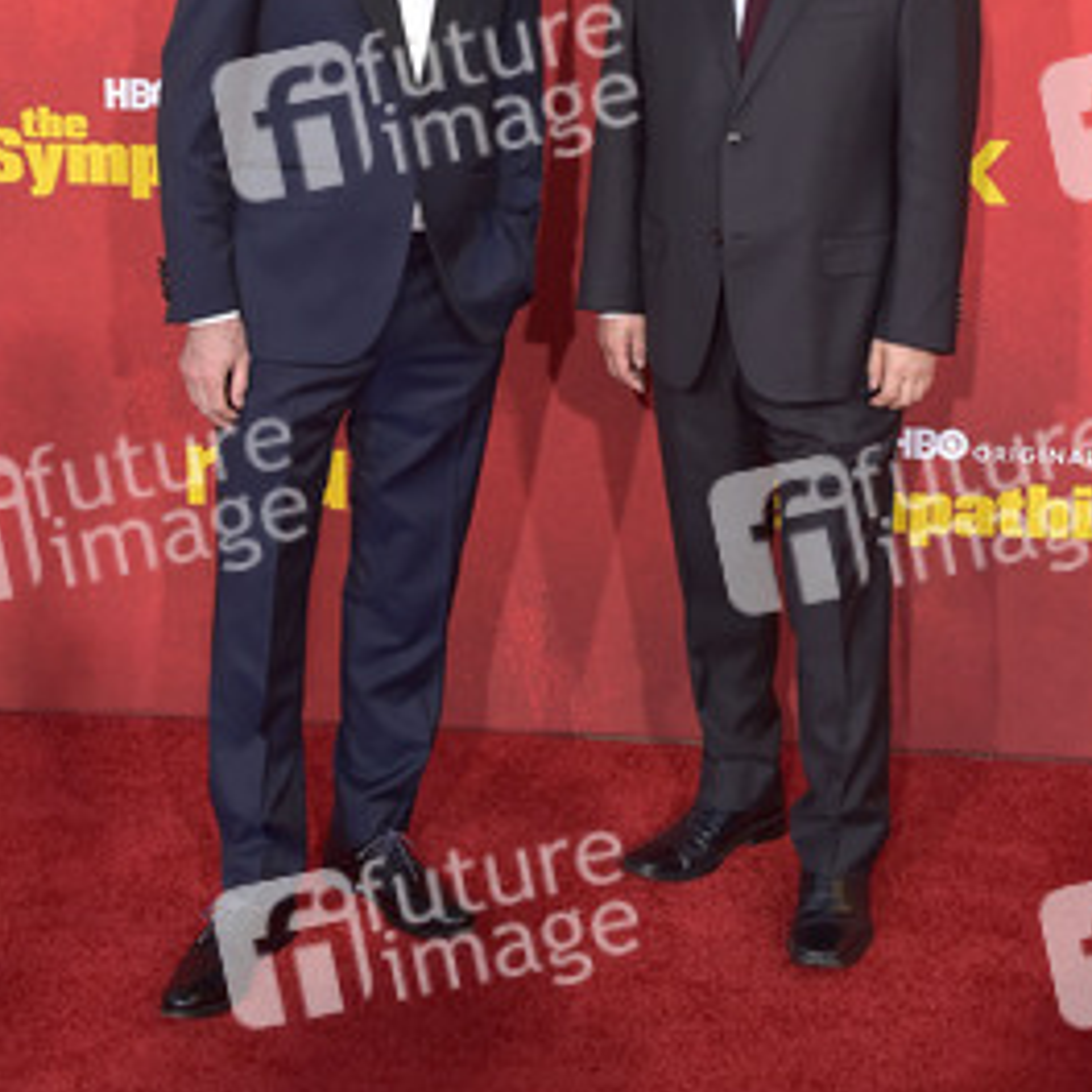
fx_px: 1927
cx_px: 548
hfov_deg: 31.6
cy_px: 310
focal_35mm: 54
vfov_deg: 31.2
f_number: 6.3
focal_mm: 42
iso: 1250
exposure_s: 1/1250
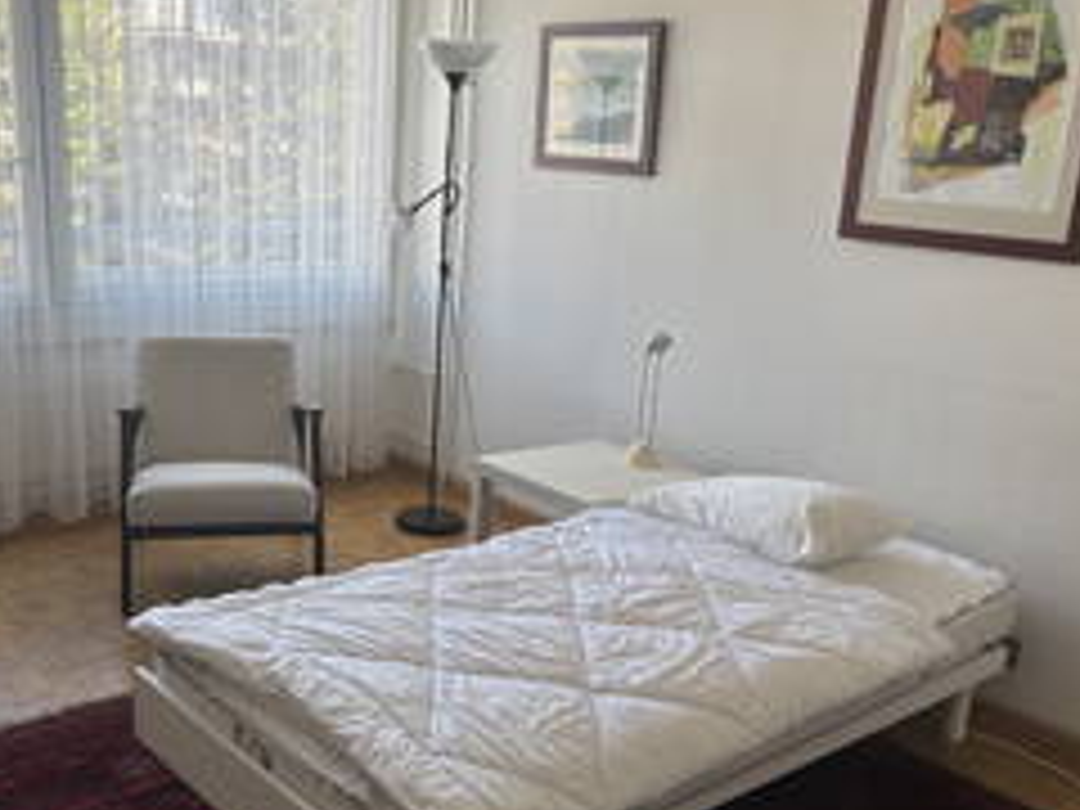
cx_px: 428
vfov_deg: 36.7
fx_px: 1217
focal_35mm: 39
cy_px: 477
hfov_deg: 47.6
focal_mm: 5.96
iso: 64
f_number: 1.6
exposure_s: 1/121
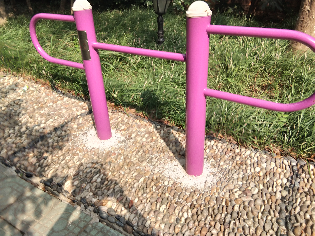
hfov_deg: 58.4
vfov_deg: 45.4
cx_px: 158
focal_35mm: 31
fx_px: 282
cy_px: 118
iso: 50
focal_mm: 3.69
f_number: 2.2
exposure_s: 1/181
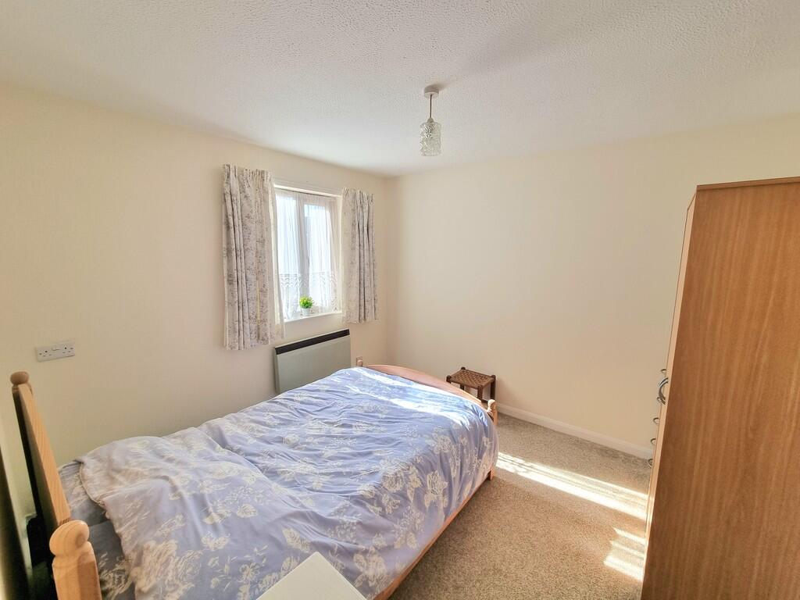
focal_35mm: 13
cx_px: 400
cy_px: 300
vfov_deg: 89.9
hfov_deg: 106.2
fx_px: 300
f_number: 2.2
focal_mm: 2.2
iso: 50
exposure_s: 1/112
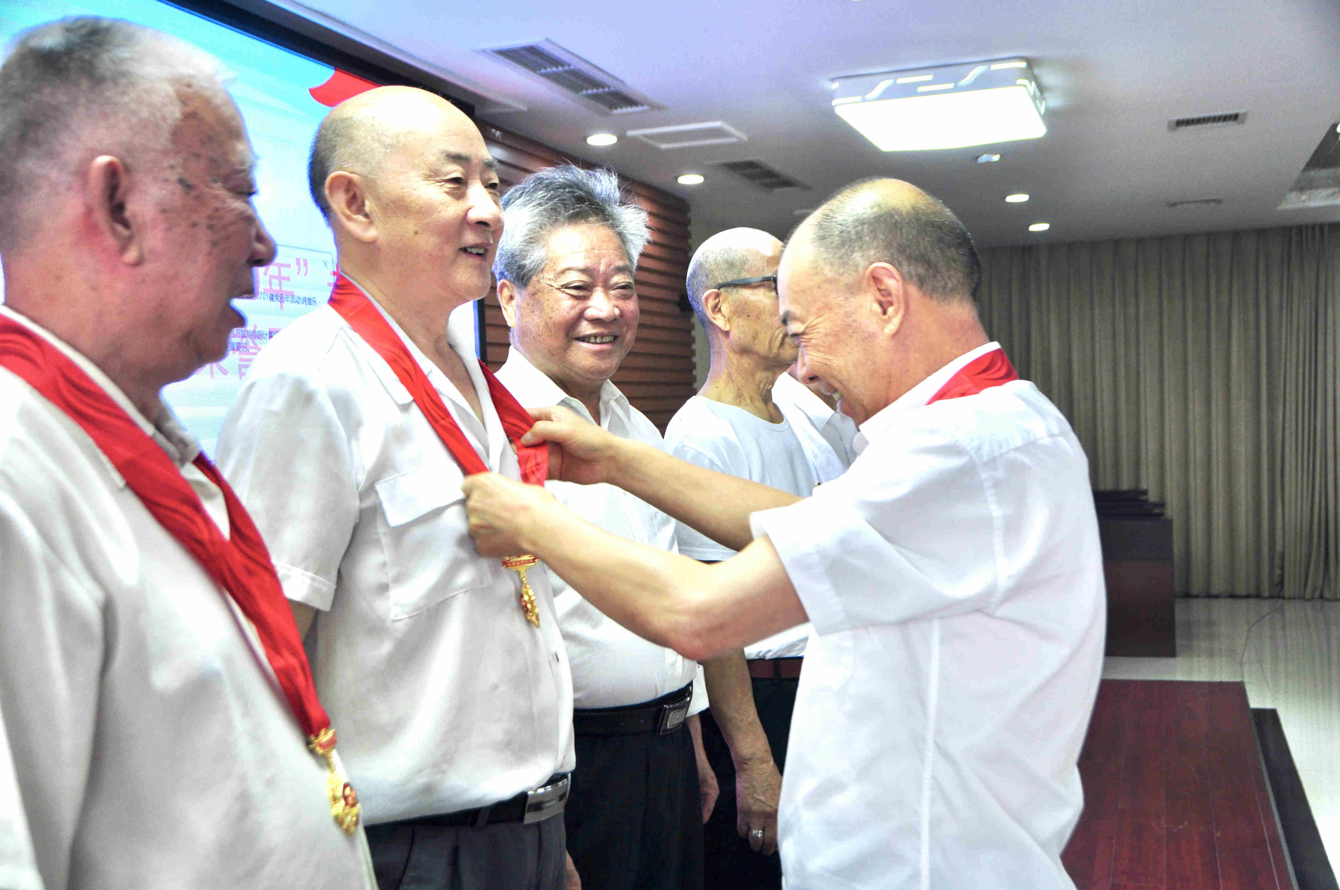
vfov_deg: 34.1
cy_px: 445
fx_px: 1450
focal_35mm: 39
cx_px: 670
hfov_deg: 49.6
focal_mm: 26
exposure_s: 1/80
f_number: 4.5
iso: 400
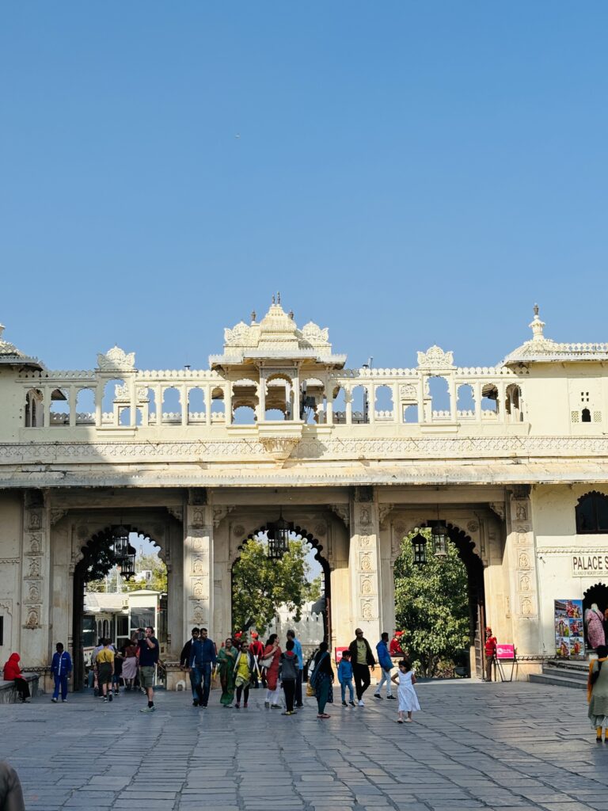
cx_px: 304
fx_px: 1218
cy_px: 406
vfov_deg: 36.8
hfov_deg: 28.0
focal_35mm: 52
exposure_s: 1/2933
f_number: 1.6
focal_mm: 5.96
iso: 32
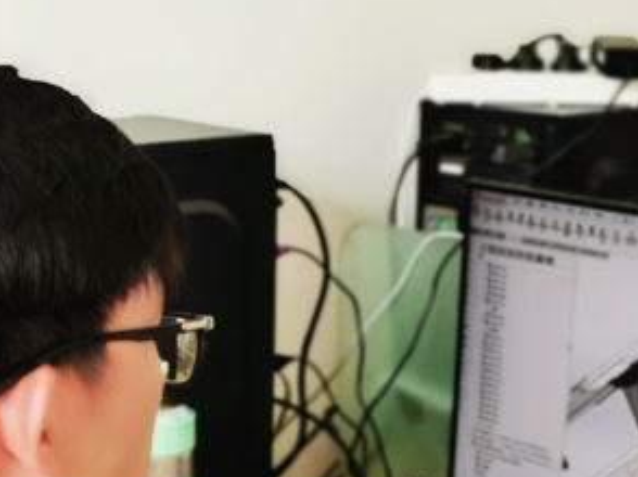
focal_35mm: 98
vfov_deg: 15.0
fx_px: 1805
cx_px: 367
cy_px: 399
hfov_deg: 20.0
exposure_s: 1/120
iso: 64
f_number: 1.6
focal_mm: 5.56
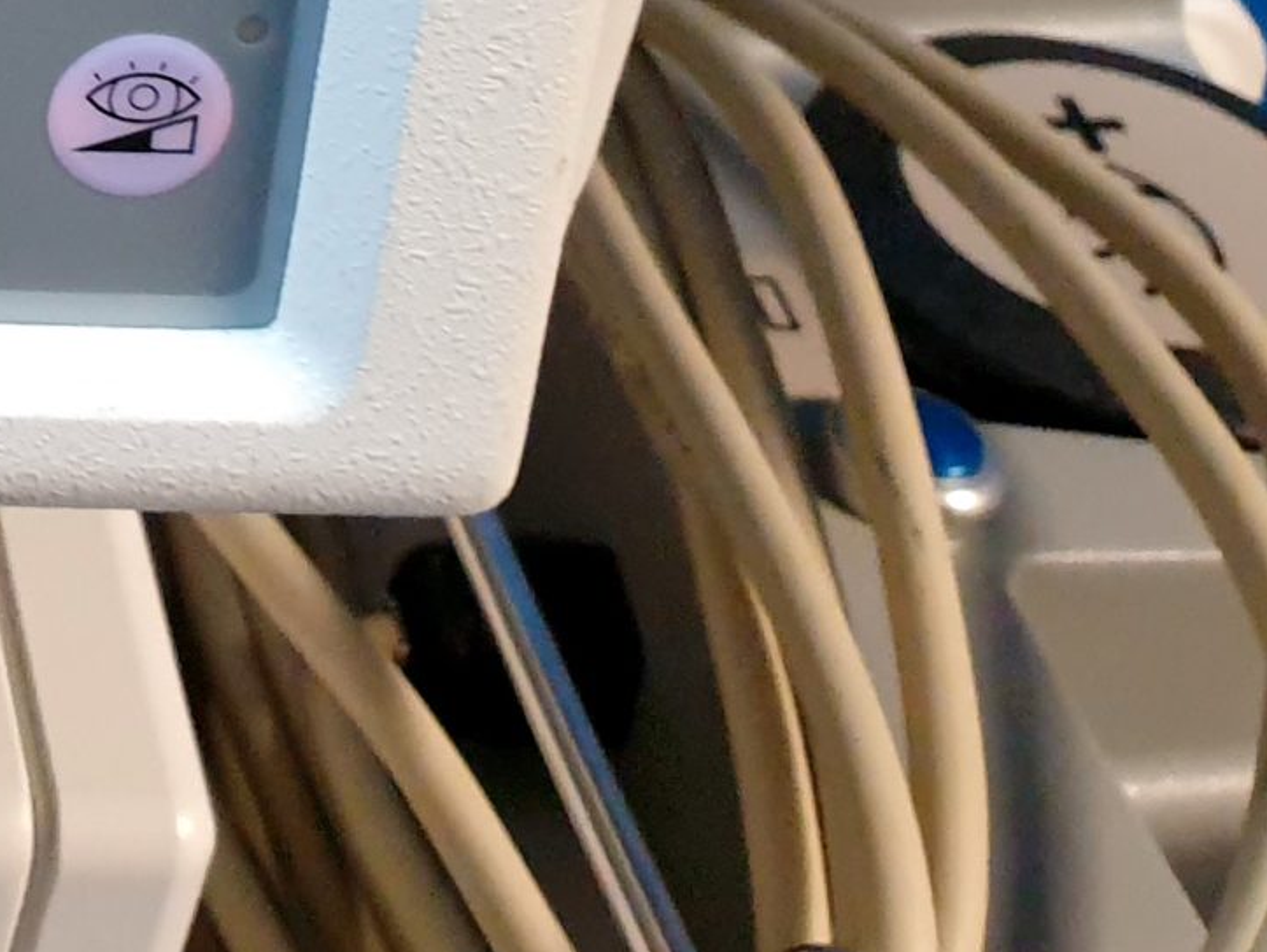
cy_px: -238
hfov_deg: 17.7
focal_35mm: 92
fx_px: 3369
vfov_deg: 15.4
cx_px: -918
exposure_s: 1/50
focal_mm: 4.3
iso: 320
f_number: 2.4
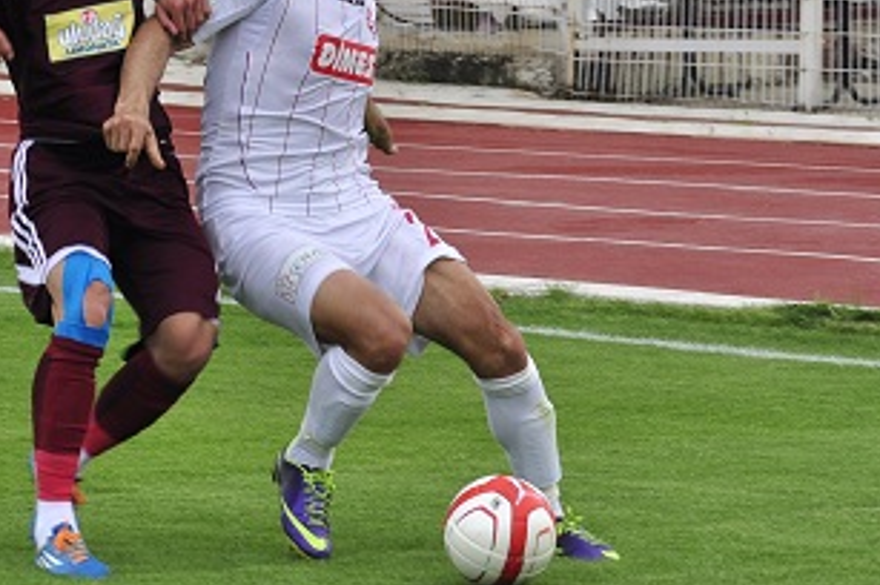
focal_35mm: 330
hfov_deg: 6.2
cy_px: 206
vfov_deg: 4.2
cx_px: 298
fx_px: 8059
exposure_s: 1/400
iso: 320
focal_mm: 105
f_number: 4.8
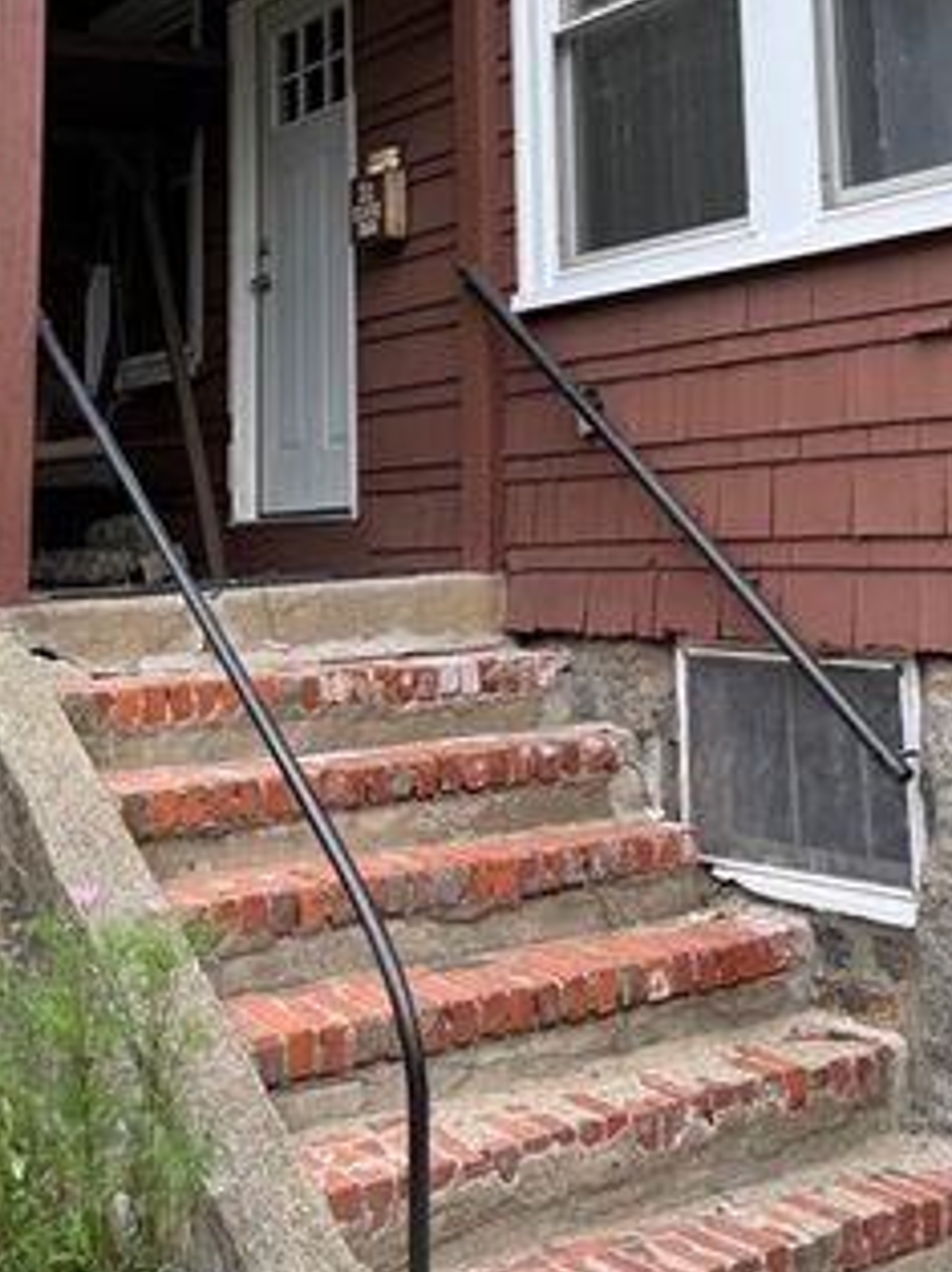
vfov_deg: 36.2
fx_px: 1873
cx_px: 616
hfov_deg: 28.4
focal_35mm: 51
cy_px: 245
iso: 80
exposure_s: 1/528
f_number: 1.78
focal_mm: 6.76
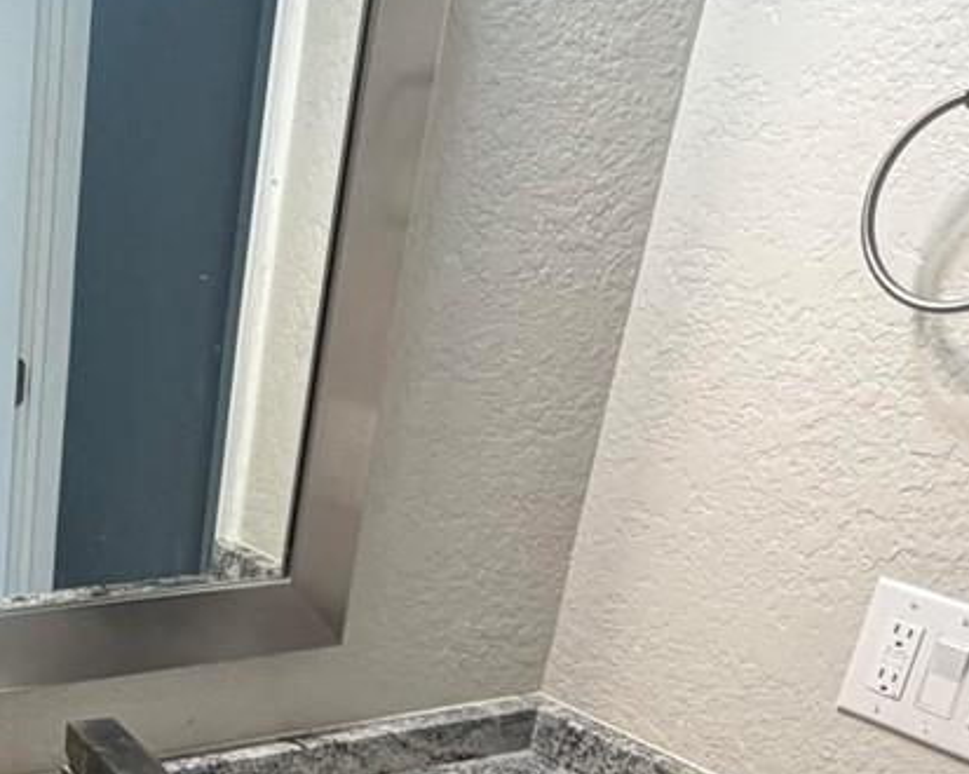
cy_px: 851
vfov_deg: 26.4
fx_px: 1519
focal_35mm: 53
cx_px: -82
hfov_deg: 31.6
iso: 160
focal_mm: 2.22
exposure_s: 1/120
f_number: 2.2
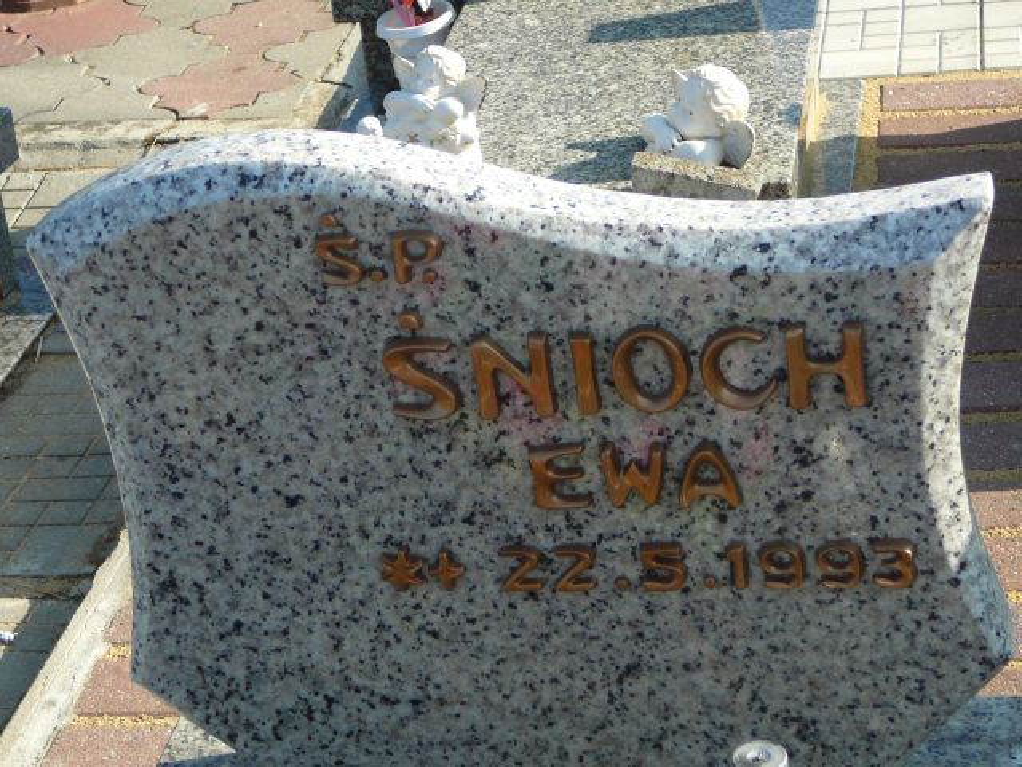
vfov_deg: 17.0
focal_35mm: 87
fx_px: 2569
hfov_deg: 22.5
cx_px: 511
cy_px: 384
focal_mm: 13
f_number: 3.8
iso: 80
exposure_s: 1/400
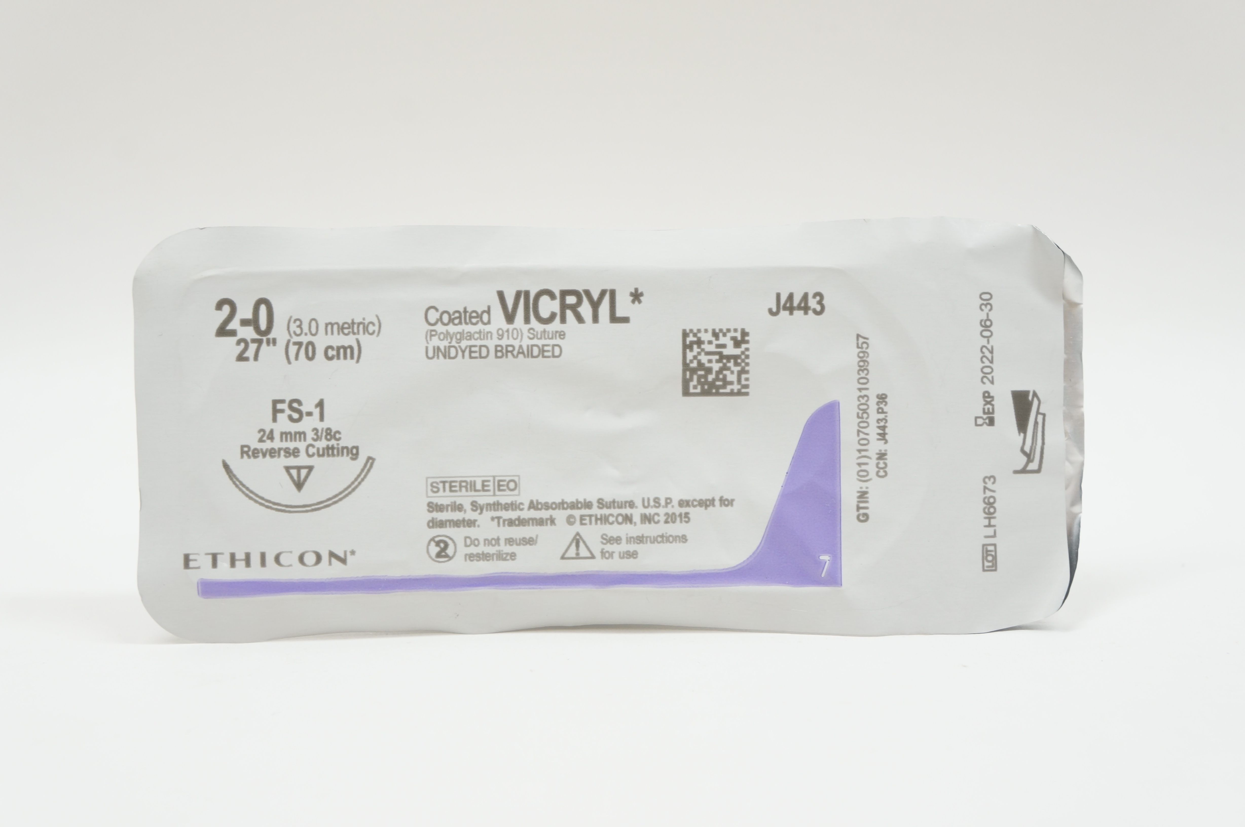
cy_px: 414
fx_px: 1969
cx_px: 622
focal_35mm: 57
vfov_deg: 23.7
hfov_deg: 35.1
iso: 400
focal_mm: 38
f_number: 7.1
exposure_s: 1/40
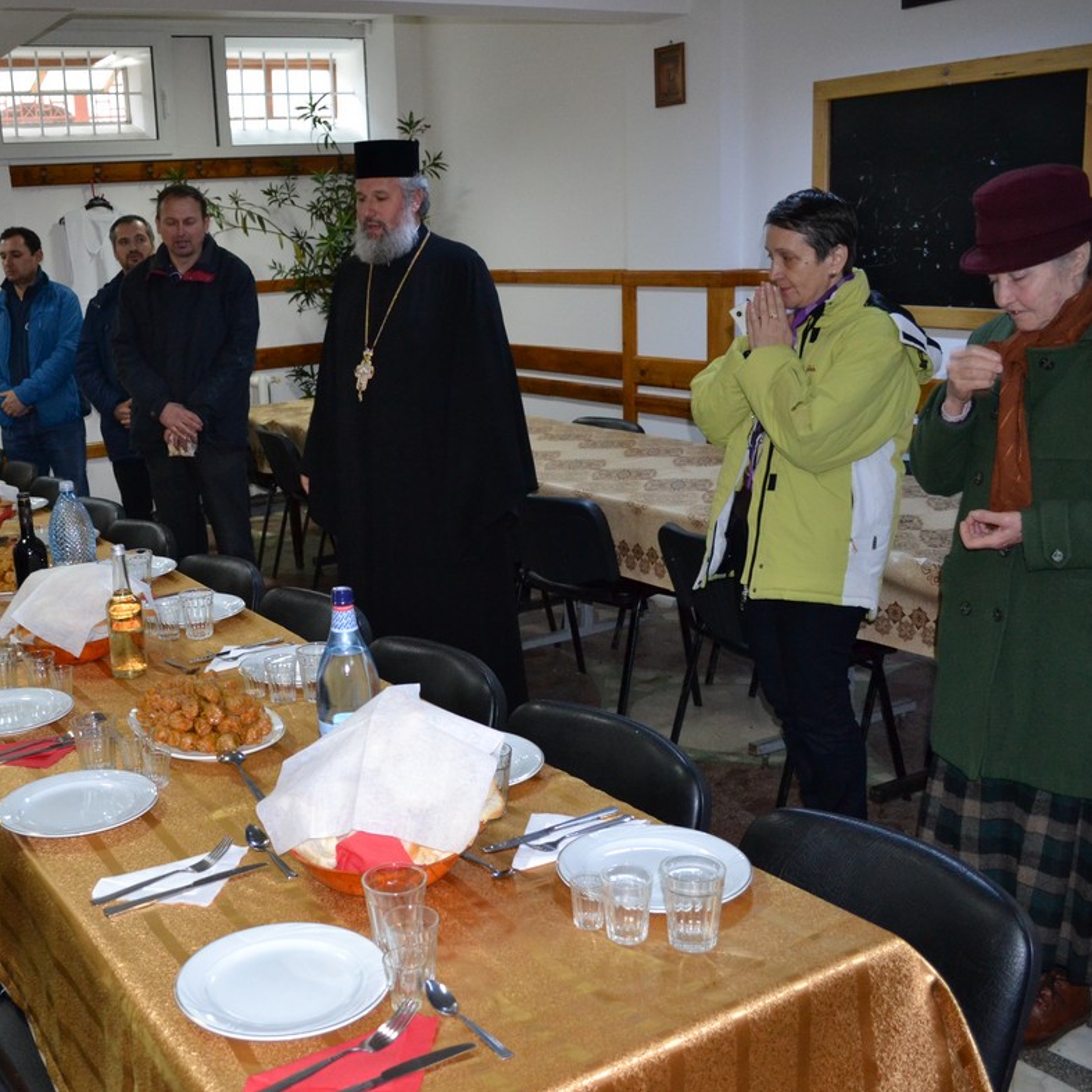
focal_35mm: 35
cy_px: 554
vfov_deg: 47.2
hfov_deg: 46.1
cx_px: 325
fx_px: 1249
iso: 1400
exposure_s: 1/60
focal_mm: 18
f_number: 3.5
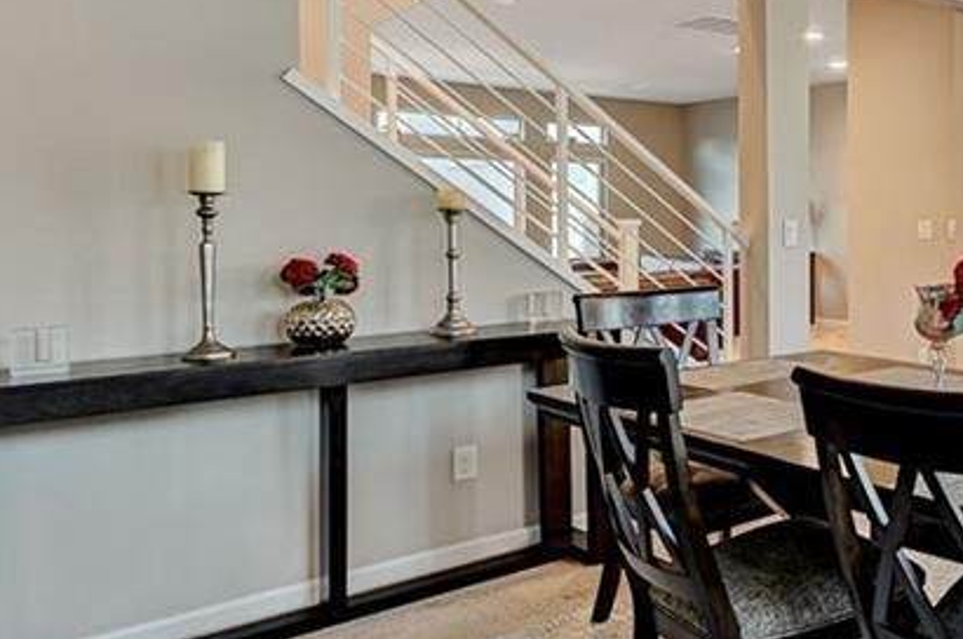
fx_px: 935
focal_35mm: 35
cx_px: 975
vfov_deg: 37.4
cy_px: 217
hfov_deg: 45.5
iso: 400
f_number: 8
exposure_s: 1/10
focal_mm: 14
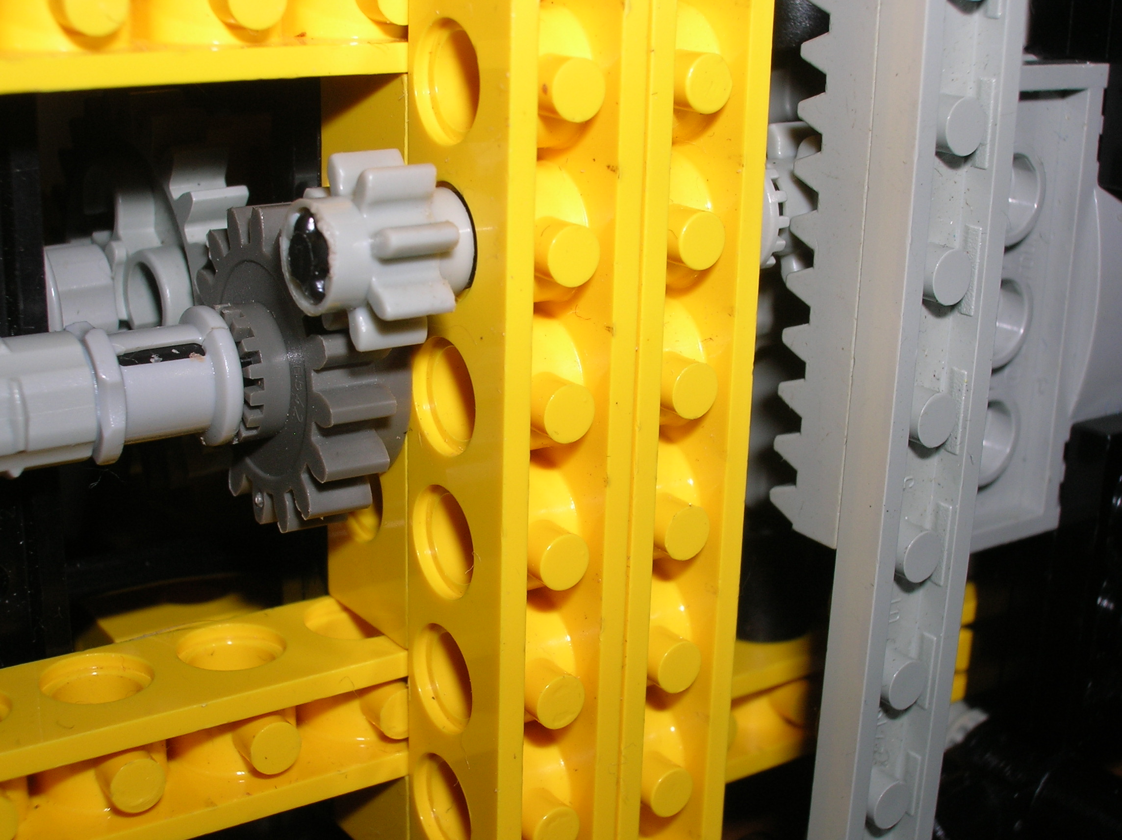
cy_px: 420
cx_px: 561
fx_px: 1619
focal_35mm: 50
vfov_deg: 29.1
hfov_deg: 38.2
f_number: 5.6
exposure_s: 1/60.1
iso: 50
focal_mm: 8.4
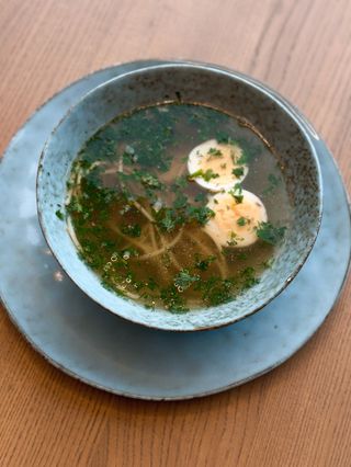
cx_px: 176
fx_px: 648
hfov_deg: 30.3
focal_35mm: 48
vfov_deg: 39.6
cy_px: 234
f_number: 1.8
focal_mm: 6.86
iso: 64
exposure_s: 1/100
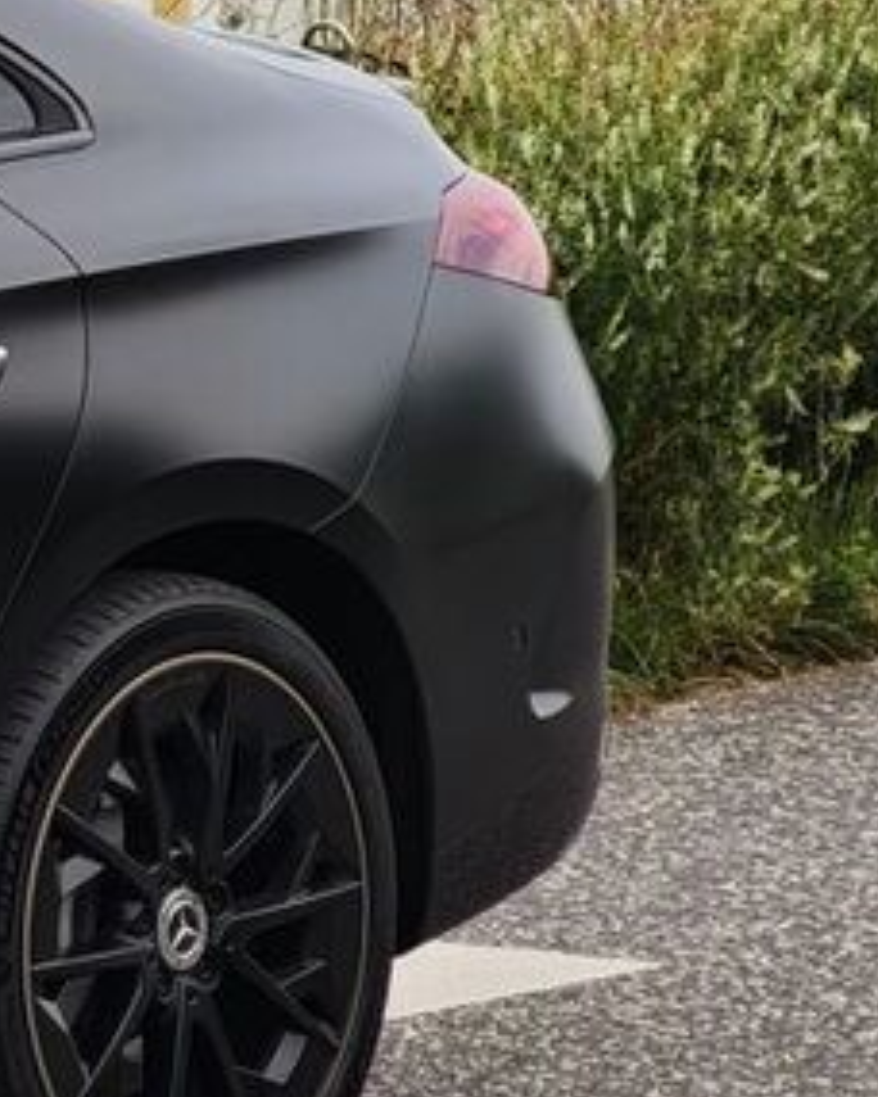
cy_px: 481
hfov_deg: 3.3
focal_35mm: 461
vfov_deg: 4.2
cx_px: -1872
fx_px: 14974
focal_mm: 11.5
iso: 50
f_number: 1.8
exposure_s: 1/1066
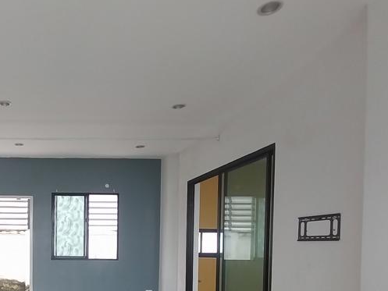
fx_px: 336
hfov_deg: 53.9
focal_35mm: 30
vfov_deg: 43.1
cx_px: 54
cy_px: 258
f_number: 2.2
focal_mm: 1.3
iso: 64
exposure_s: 1/50
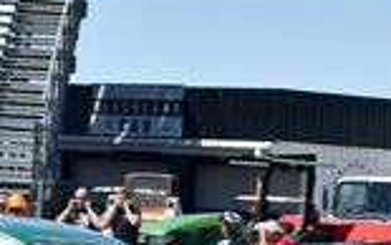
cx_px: 45
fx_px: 3667
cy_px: 345
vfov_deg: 3.8
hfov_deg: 6.1
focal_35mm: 344
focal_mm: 70
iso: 160
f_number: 5.6
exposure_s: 1/1250
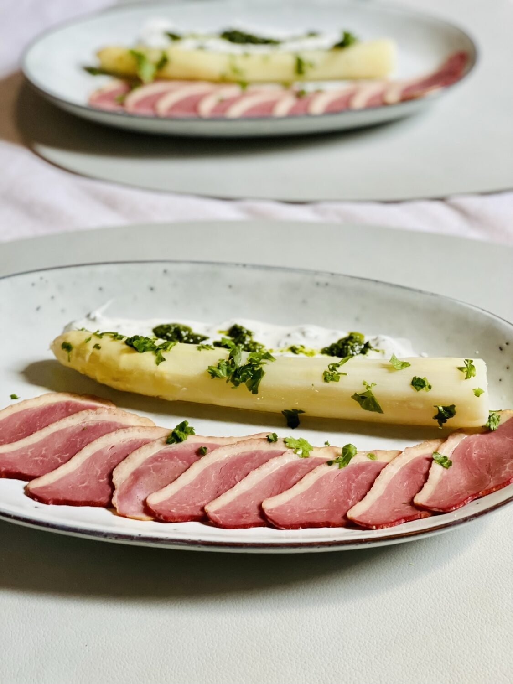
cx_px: 256
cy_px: 342
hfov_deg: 28.0
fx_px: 1028
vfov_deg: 36.8
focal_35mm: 52
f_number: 2
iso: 200
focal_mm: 6
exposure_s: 1/33
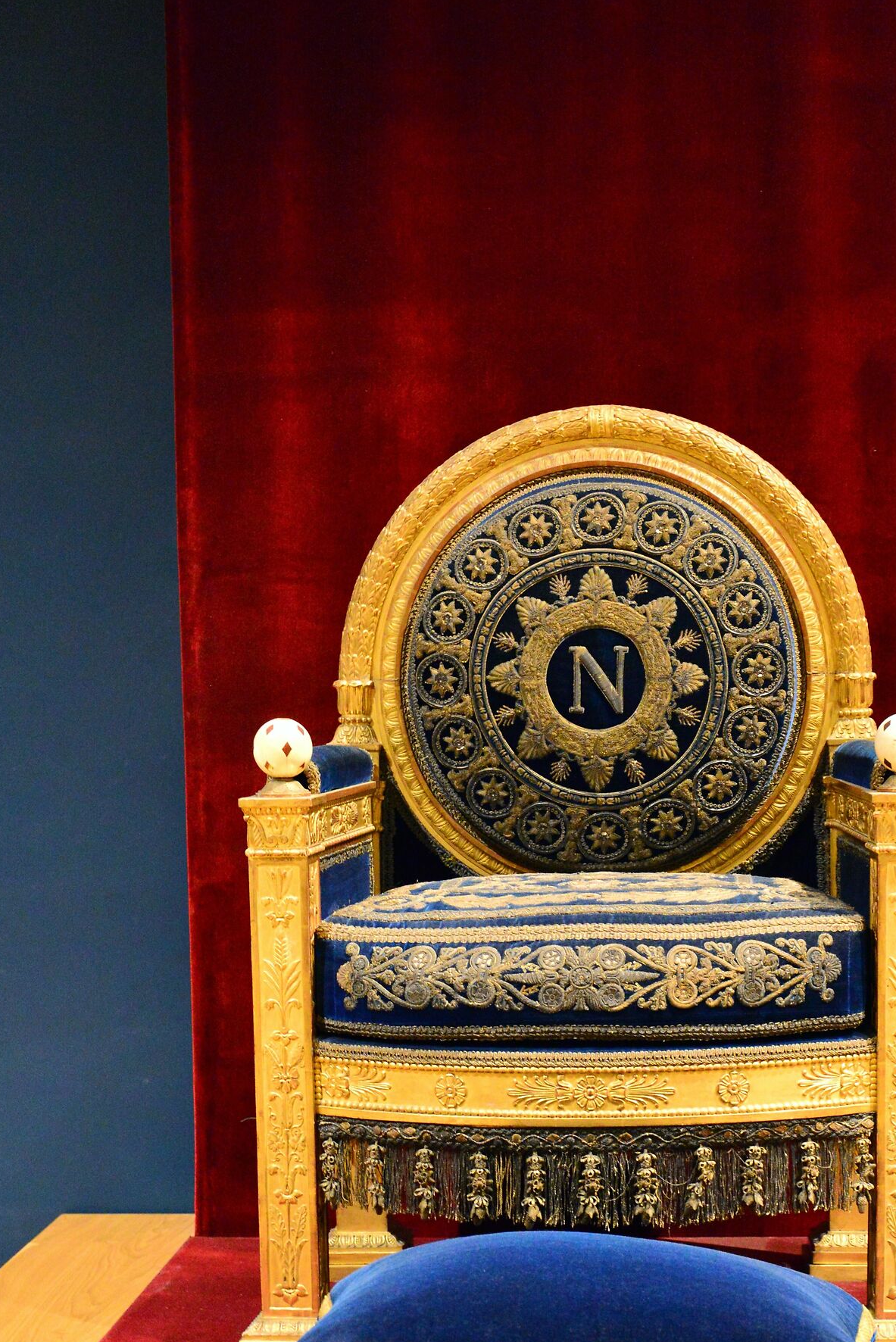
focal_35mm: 65
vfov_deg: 30.7
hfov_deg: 20.9
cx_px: 577
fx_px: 2424
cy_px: 904
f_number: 4.2
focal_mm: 48
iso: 6400
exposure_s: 1/25
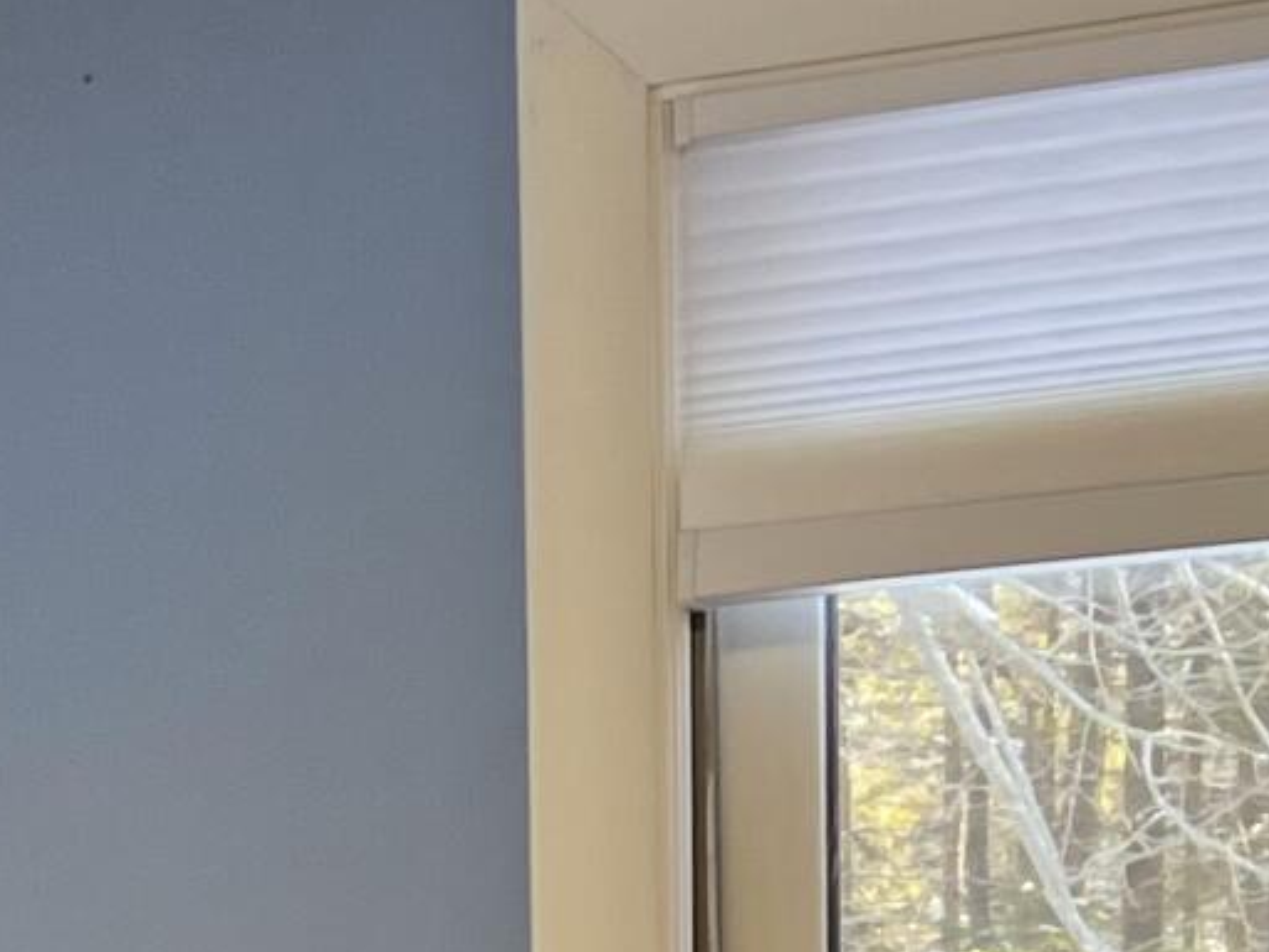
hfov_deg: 12.6
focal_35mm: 152
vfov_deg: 8.9
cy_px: 2203
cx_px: -356
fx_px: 5574
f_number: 1.5
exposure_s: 1/120
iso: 80
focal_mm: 5.7
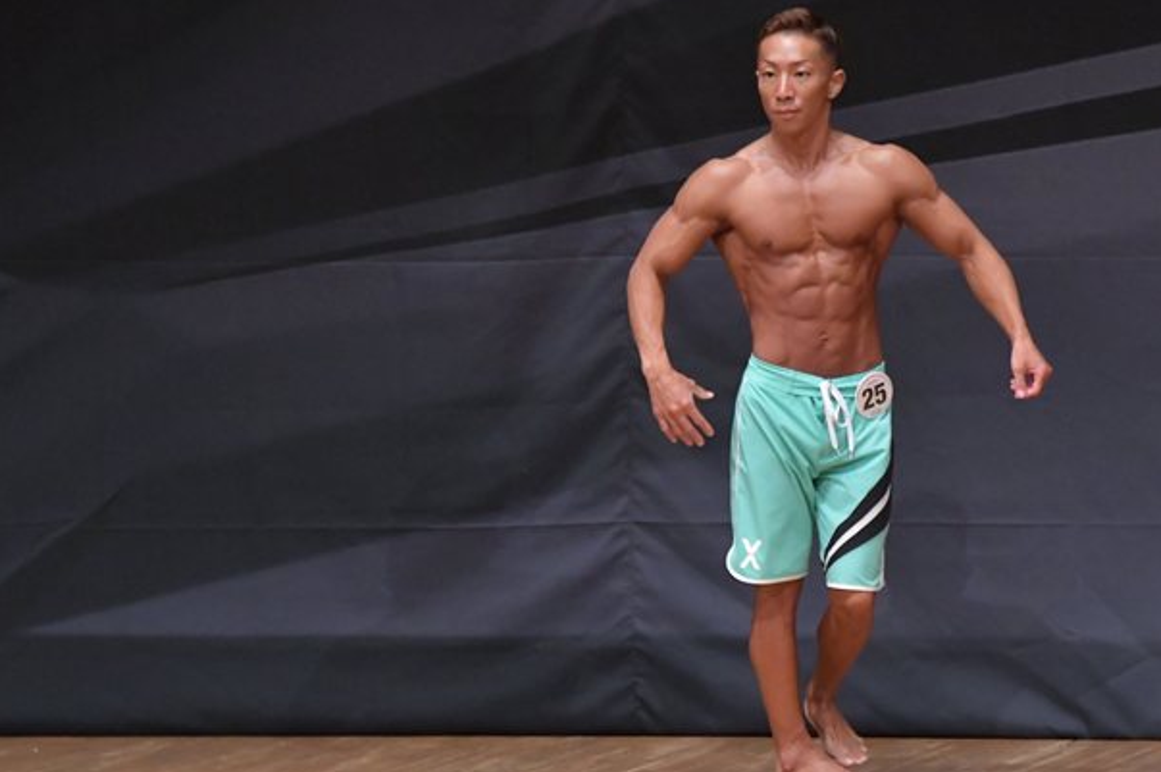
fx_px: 13050
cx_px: 727
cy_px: 418
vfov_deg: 3.4
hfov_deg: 5.1
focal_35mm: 405
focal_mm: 210
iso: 6400
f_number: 5.6
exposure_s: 1/400
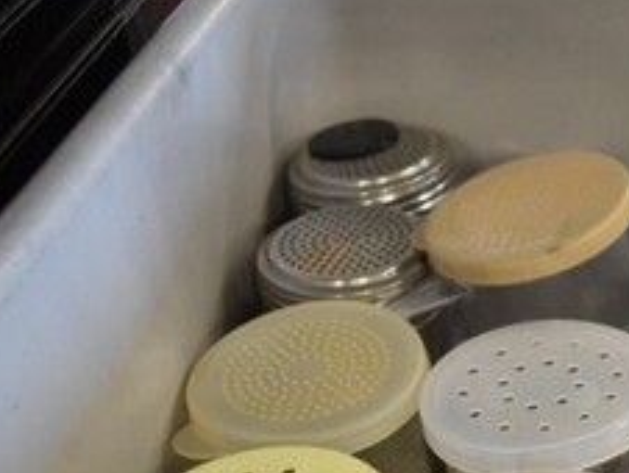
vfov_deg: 20.2
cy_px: 509
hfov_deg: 25.9
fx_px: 1273
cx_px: 671
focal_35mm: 70
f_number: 3.5
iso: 1250
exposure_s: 1/125
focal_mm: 18
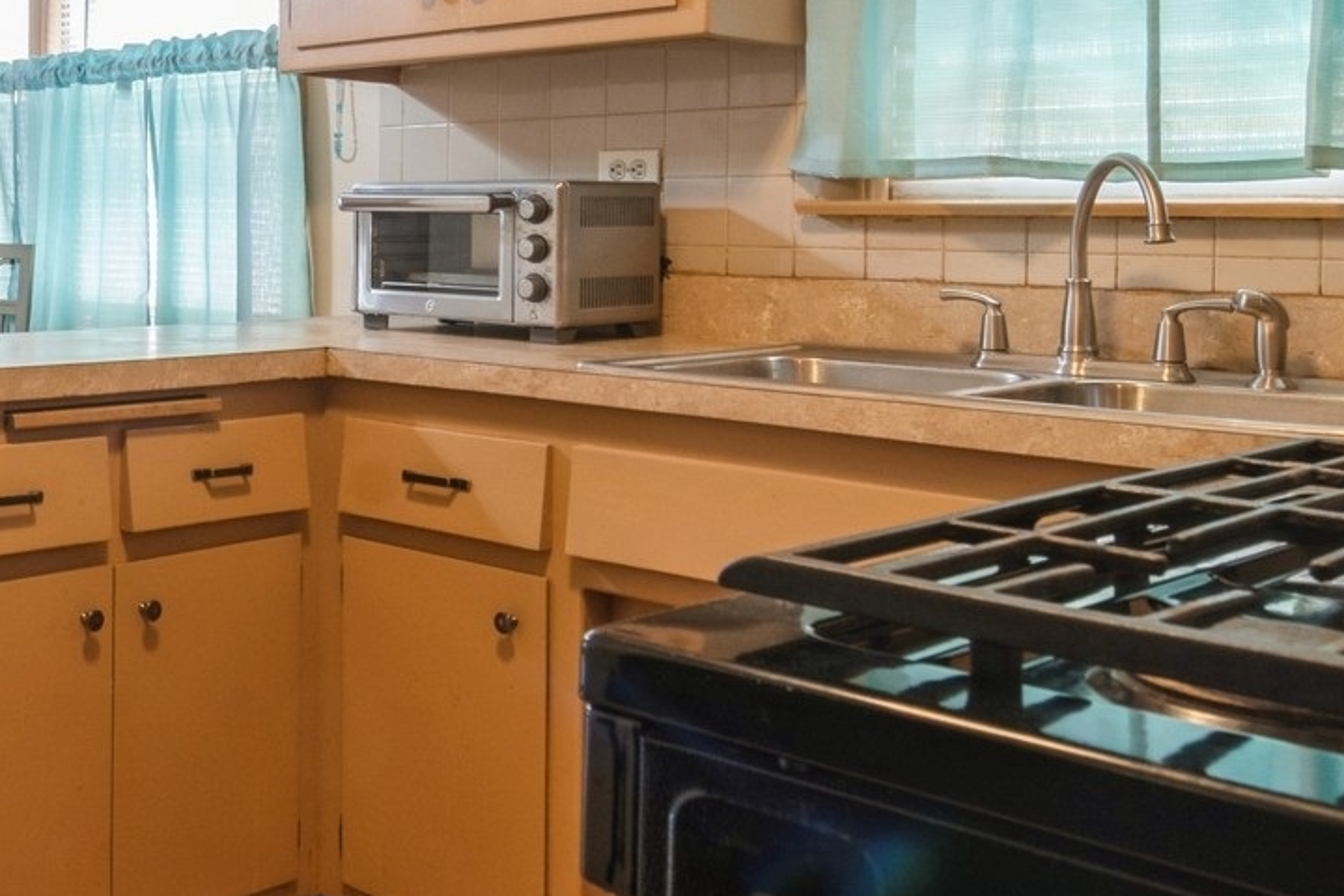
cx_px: 56
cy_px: 235
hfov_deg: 42.9
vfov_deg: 32.8
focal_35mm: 40
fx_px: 1493
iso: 200
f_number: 8
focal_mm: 12
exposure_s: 1/4
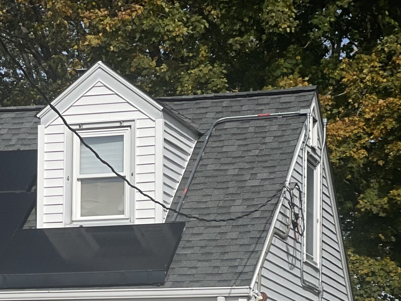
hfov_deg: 11.8
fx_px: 1900
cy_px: 383
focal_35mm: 164
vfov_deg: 8.9
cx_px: -70
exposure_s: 1/3215
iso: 32
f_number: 2.2
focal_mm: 7.5
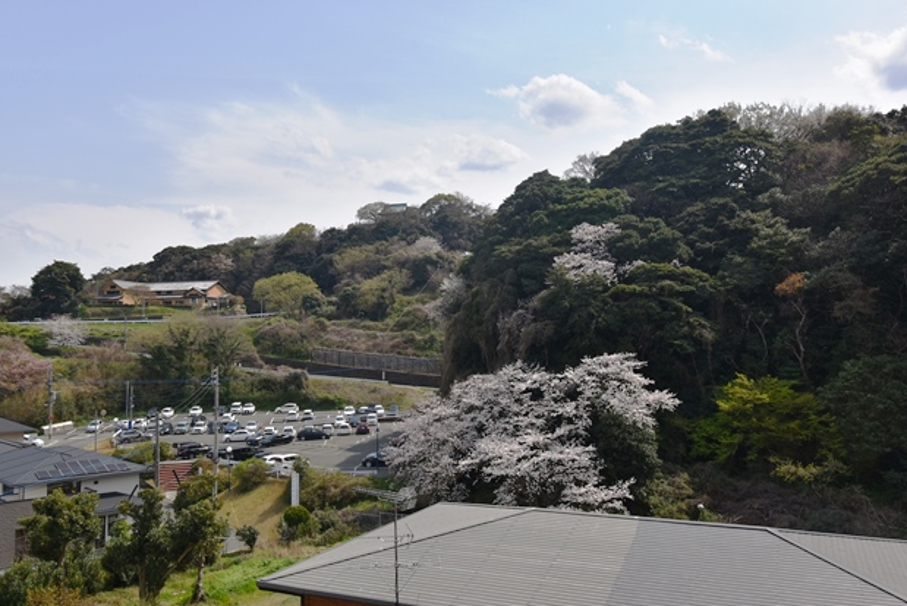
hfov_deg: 60.2
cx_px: 444
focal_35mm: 31
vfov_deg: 42.4
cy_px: 297
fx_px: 782
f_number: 10
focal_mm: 20
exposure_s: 1/400
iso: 200
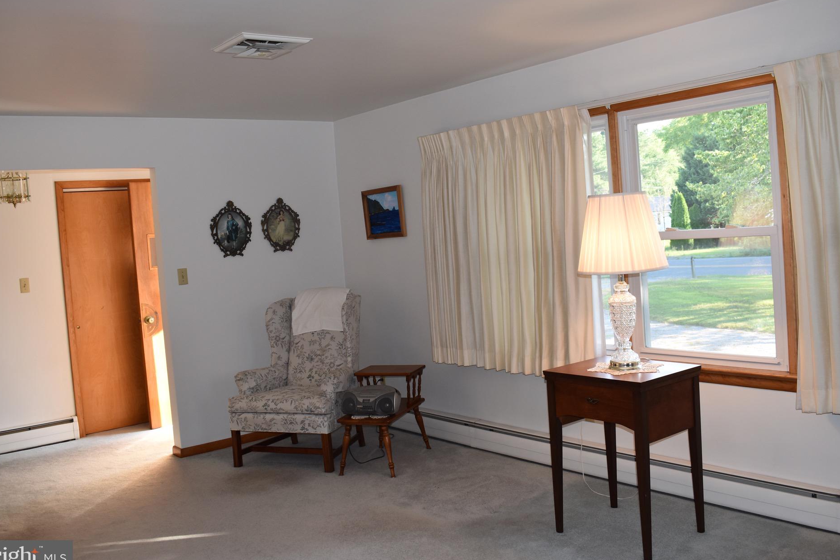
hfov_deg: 55.0
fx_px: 806
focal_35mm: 35
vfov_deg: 38.3
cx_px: 434
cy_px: 266
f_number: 5
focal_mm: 21
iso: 400
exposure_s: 1/100
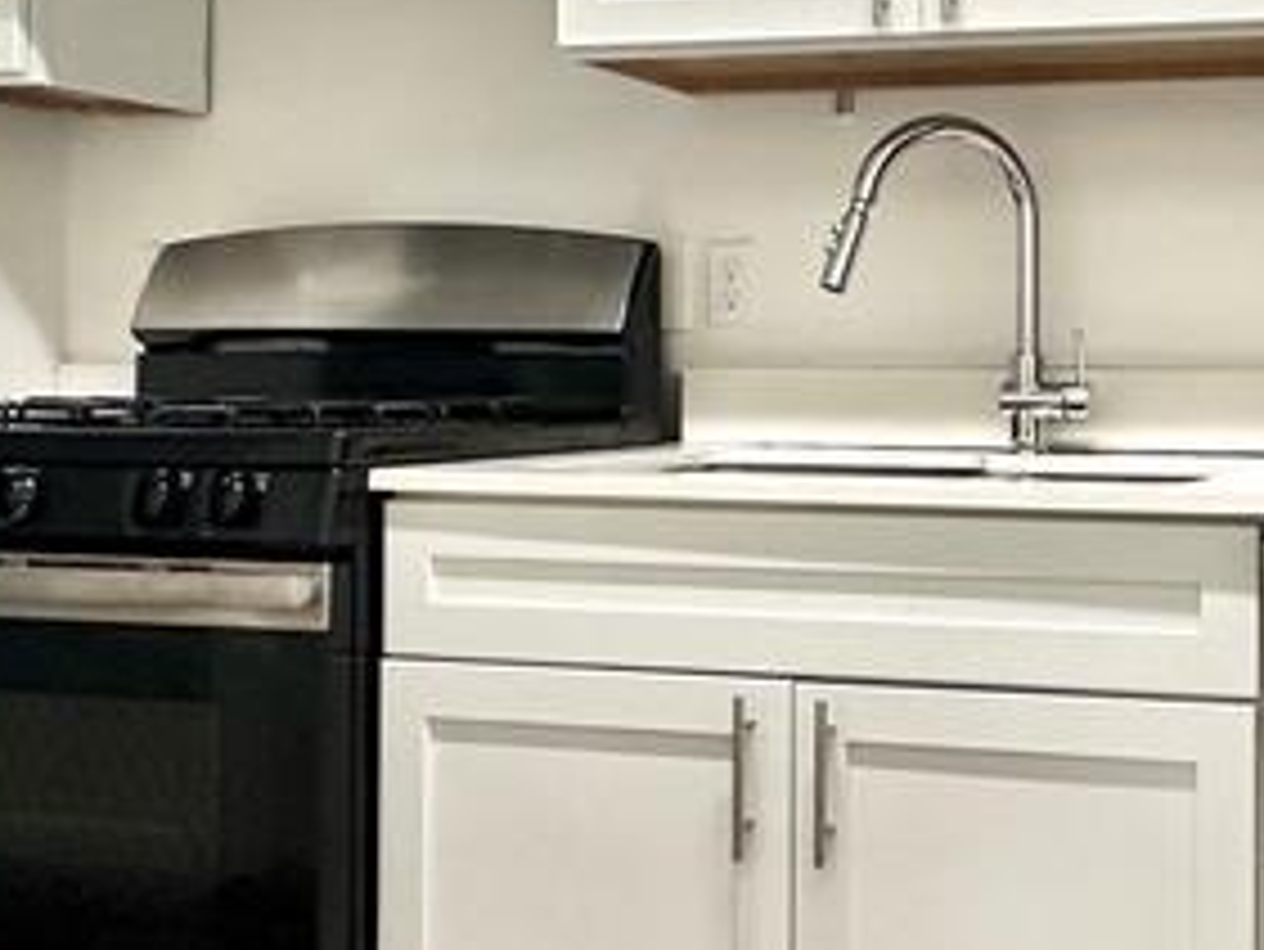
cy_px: 365
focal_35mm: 51
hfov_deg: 35.1
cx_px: 1161
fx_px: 1863
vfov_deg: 28.5
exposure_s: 1/120
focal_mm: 2.22
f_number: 2.2
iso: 320
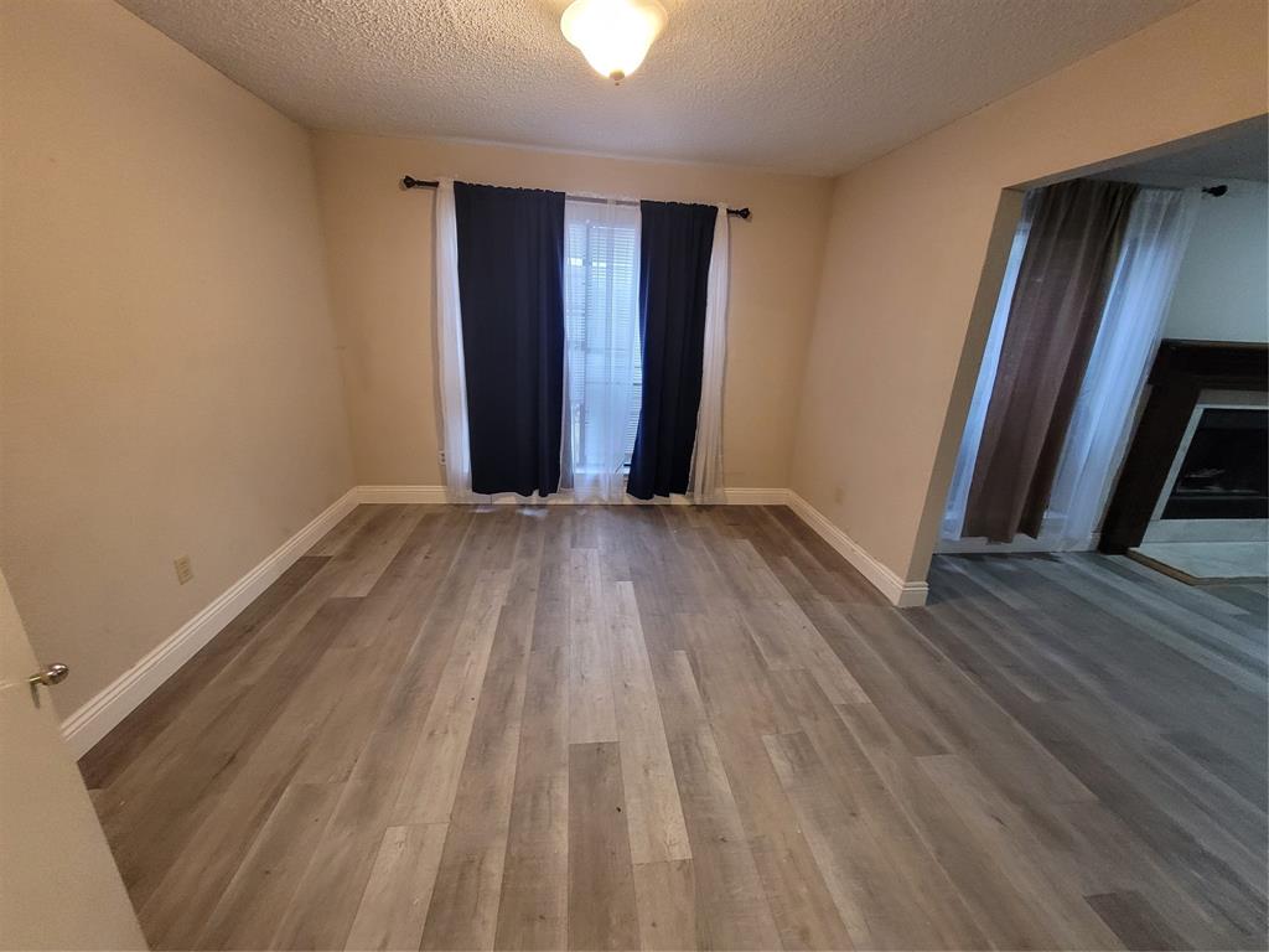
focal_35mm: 13
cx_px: 634
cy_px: 476
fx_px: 477
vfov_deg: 89.9
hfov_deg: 106.2
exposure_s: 1/30
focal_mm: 1.74
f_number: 2.2
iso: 400
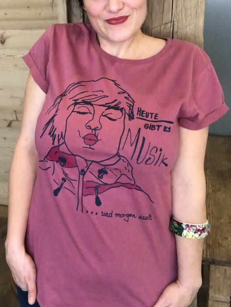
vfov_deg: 39.7
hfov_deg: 30.5
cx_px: 62
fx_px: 418
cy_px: 92
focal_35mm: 47
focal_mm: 2.87
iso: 250
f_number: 2.2
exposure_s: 1/54
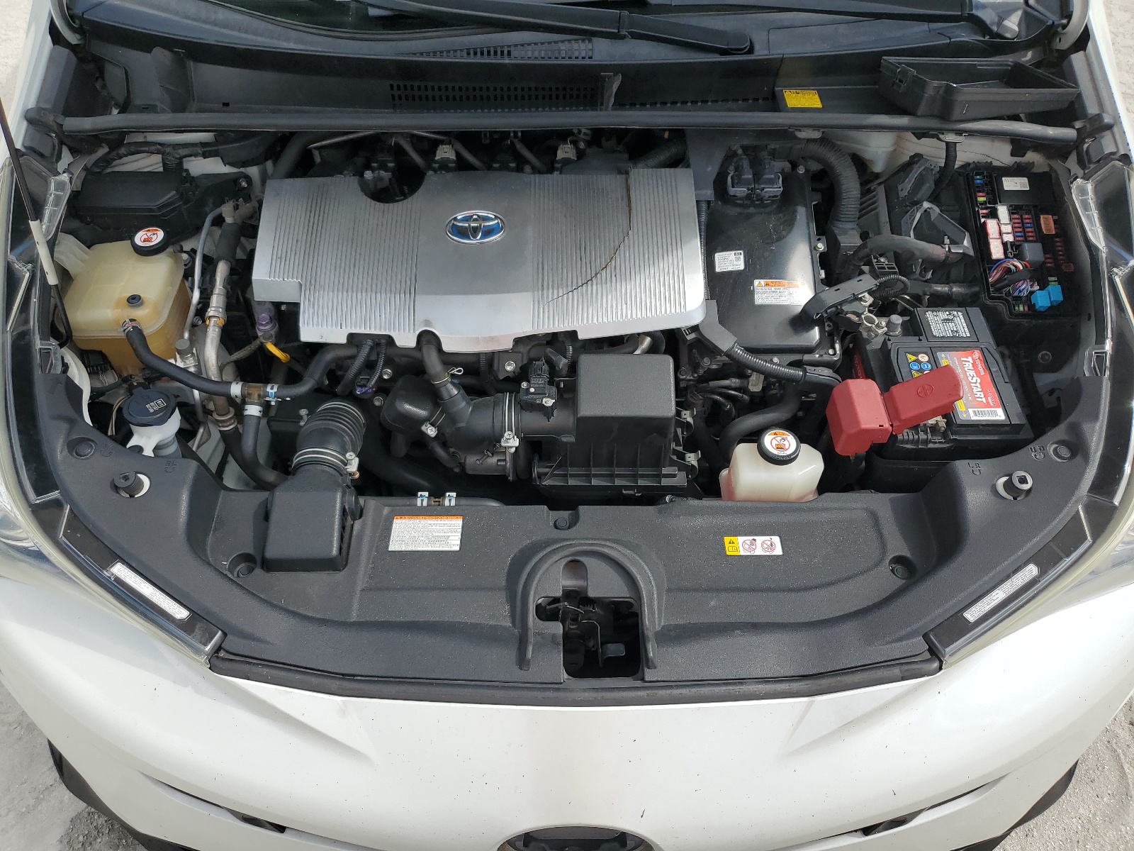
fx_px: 852
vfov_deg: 53.1
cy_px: 426
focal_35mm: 26
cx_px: 567
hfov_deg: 67.3
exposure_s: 1/2500
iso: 50
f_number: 1.5
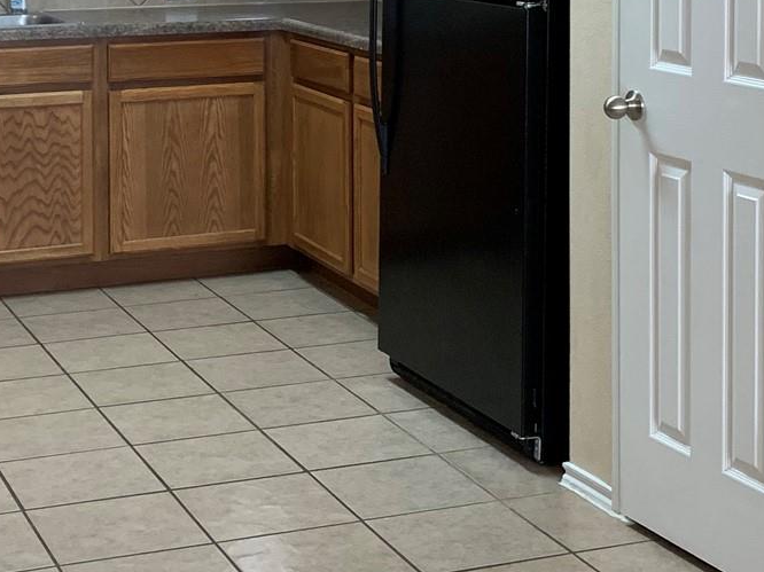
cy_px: 3
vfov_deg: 18.0
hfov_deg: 24.4
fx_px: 1765
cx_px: 354
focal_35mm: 80
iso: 160
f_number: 1.8
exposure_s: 1/60
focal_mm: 4.25
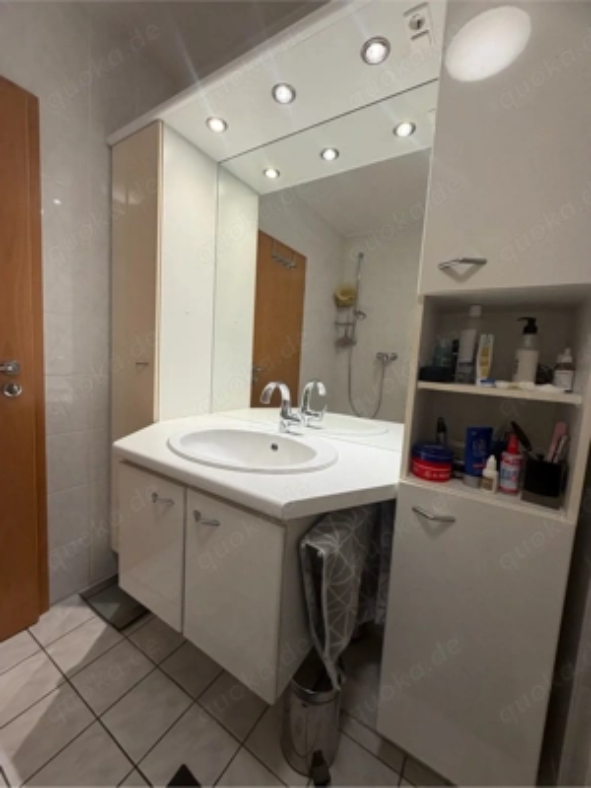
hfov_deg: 85.7
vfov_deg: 102.1
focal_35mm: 14
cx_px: 296
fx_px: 319
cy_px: 394
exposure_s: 1/100
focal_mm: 2.22
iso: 160
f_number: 2.2
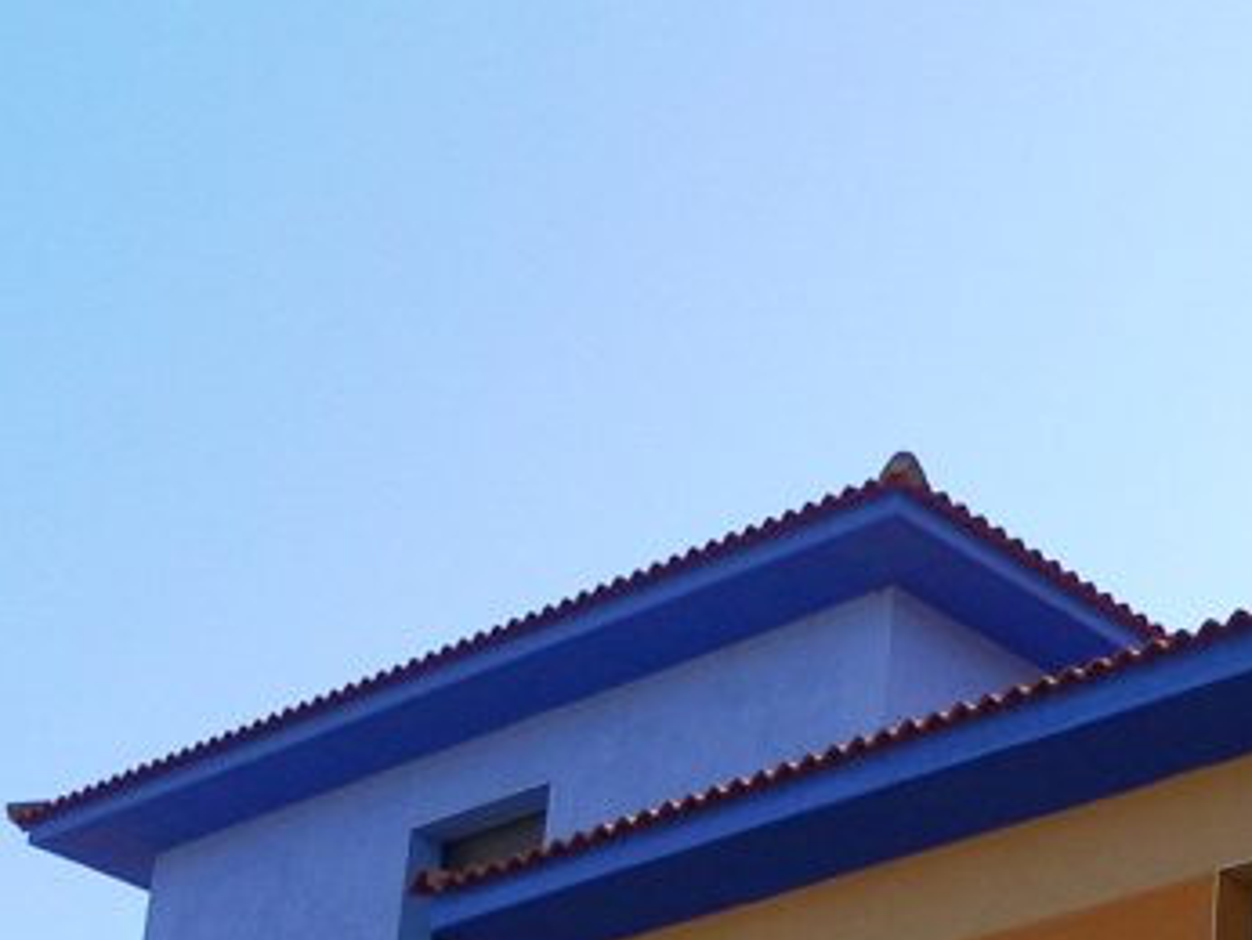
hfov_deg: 19.5
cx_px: 1299
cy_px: 1269
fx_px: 3511
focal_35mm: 97
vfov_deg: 14.5
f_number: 3.2
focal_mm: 4.9
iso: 80
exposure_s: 1/500
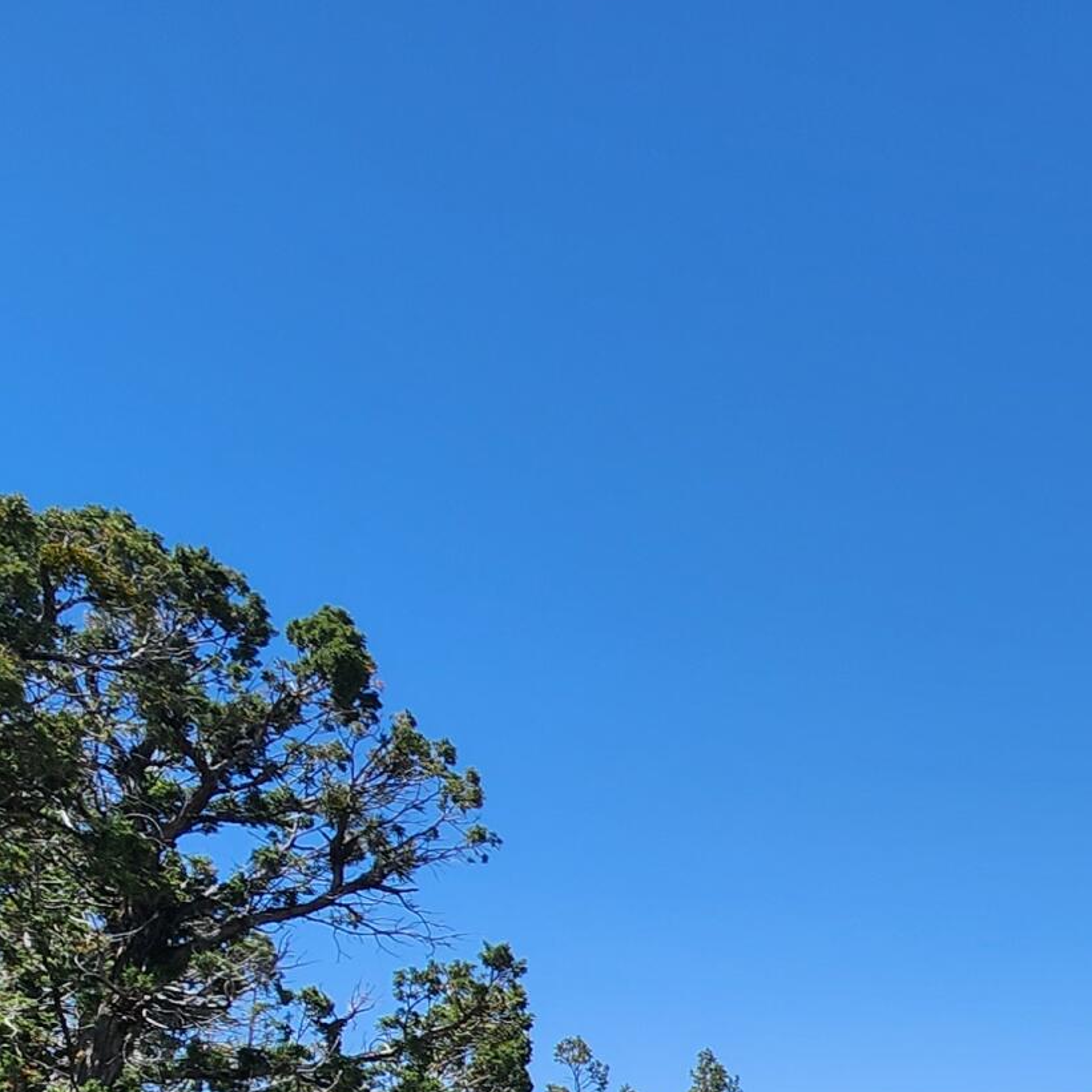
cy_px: 1390
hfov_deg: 29.0
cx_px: 1547
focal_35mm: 42
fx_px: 1499
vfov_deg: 31.6
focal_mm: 2.2
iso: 50
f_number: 2.2
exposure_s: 1/1780
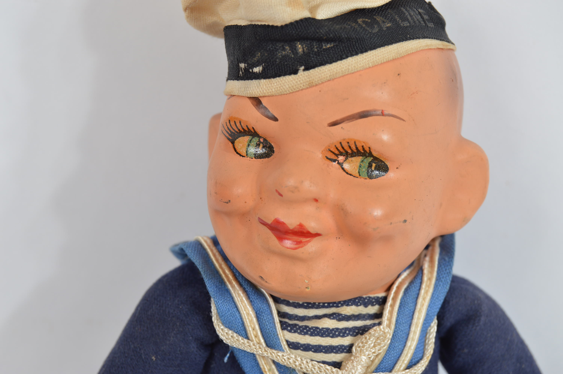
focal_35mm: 82
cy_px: 187
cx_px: 282
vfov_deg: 16.5
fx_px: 1289
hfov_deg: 24.6
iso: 100
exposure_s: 1/80
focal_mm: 55
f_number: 9
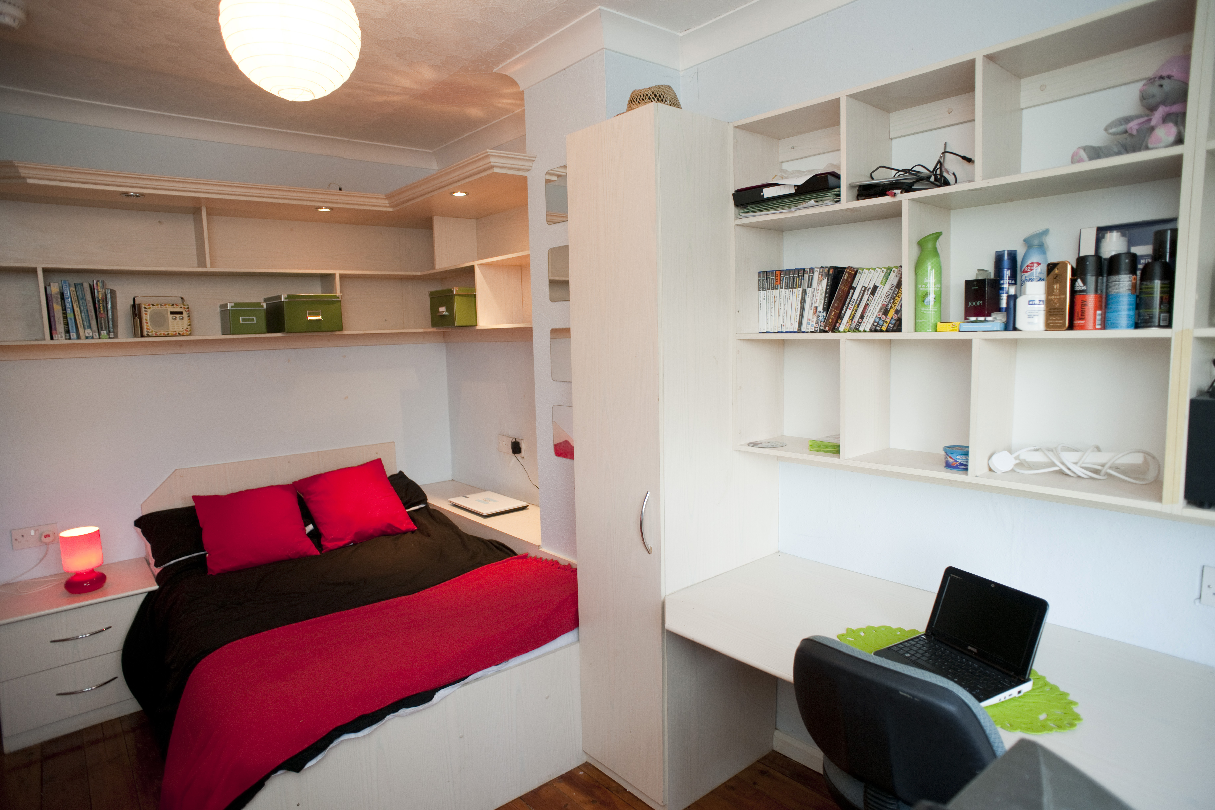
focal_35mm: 20
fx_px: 675
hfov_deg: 84.0
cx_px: 608
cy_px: 405
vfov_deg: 61.9
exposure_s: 1/40
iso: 200
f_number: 4
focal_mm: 20
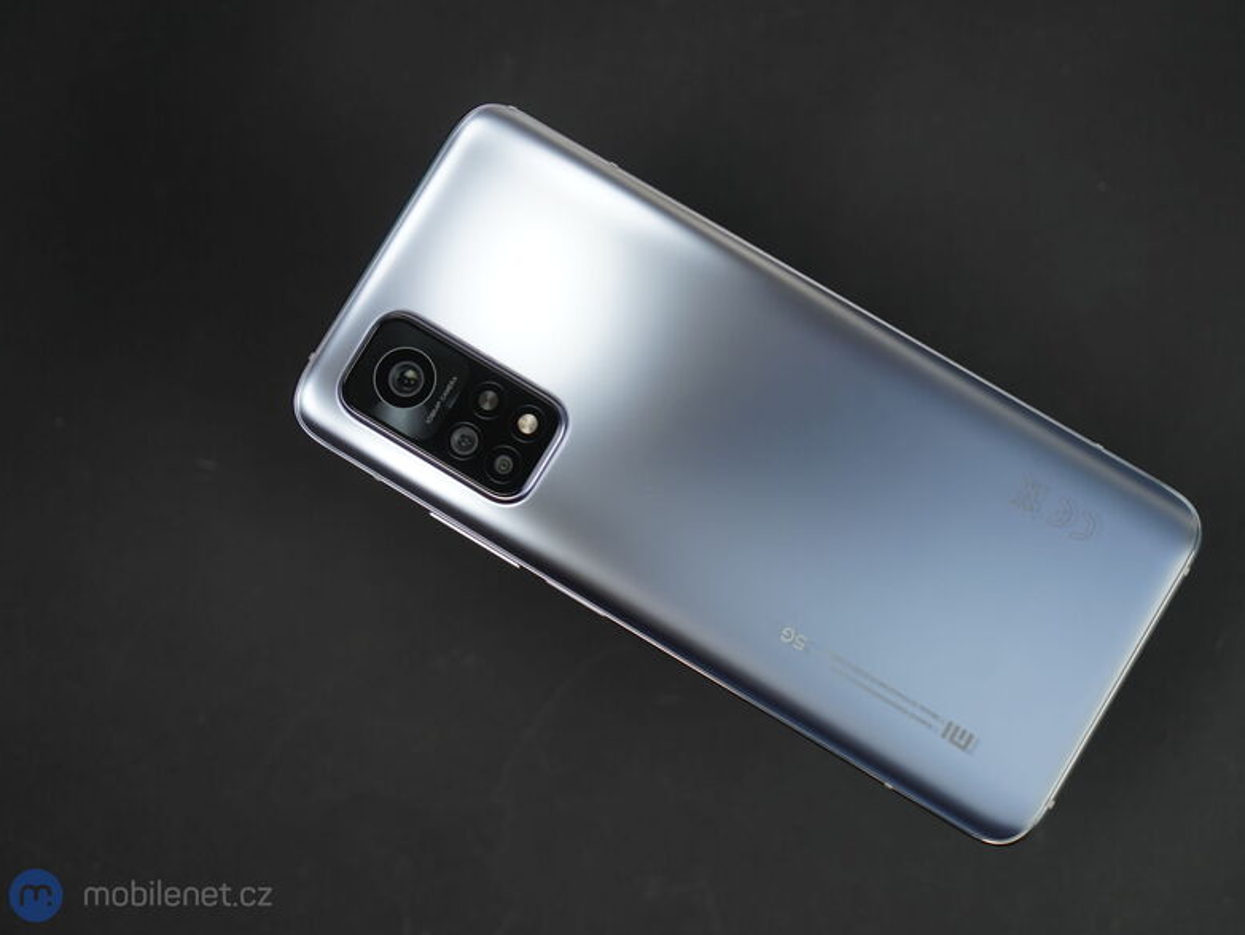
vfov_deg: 20.4
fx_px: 2590
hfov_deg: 27.0
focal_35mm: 72
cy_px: 433
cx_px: 753
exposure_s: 1/200
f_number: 4.5
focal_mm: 61
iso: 320
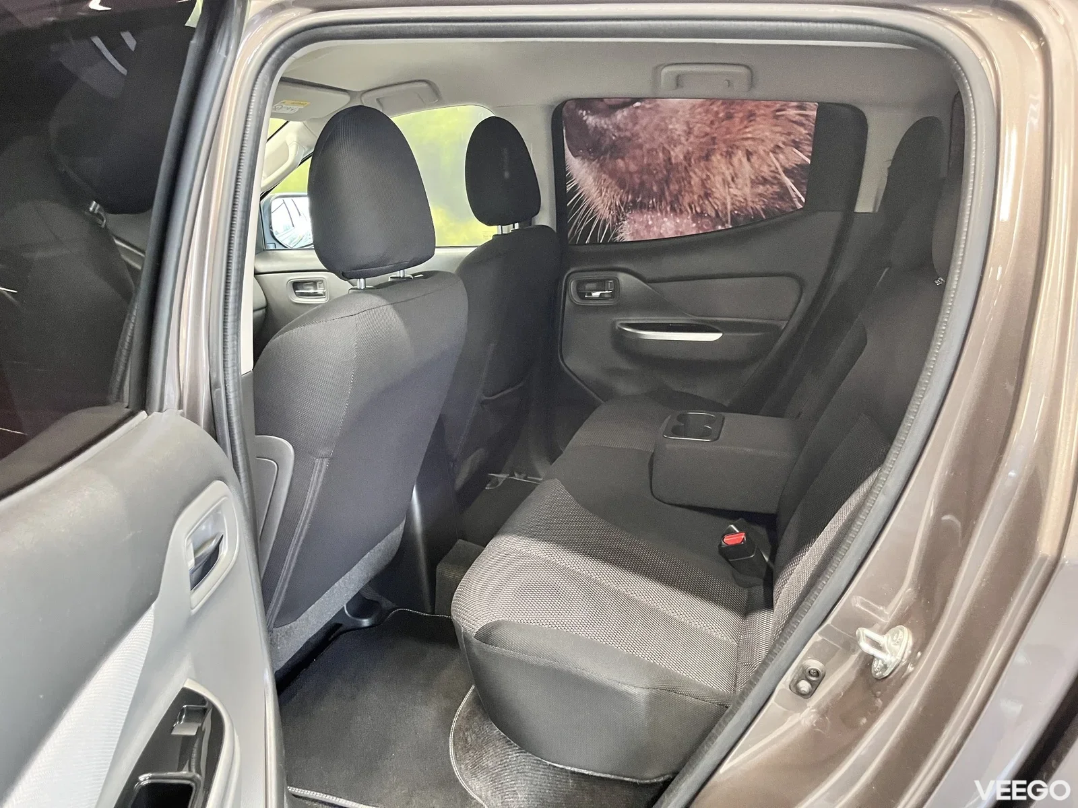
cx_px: 539
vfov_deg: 53.1
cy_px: 404
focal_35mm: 26
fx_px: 810
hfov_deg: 67.3
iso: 640
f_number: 1.6
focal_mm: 5.1
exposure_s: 1/37
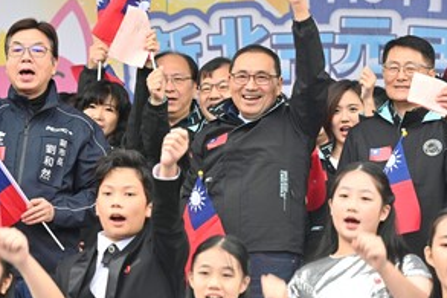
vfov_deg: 8.4
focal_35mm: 164
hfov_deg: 12.5
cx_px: 243
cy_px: 115
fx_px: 2035
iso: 500
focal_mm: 120
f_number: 5.6
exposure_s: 1/125
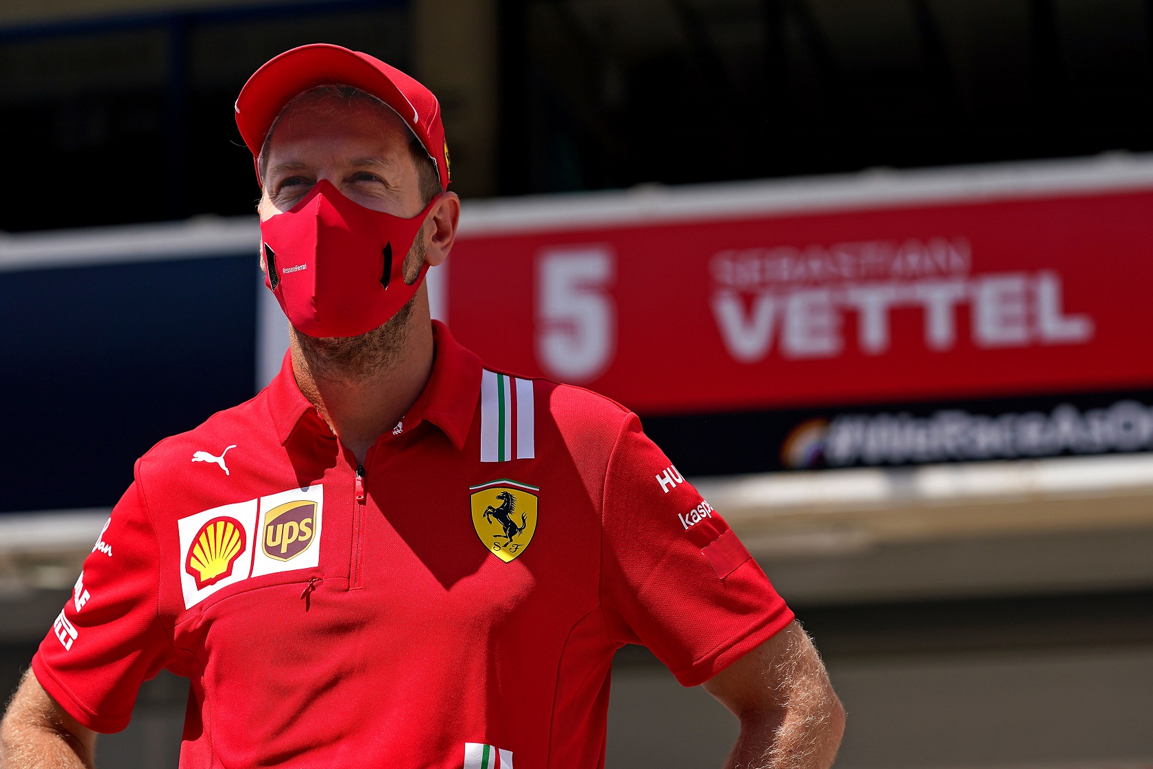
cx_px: 574
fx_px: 2915
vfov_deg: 15.0
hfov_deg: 22.4
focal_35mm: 91
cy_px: 384
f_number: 4
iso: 160
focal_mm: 90
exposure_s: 1/2000
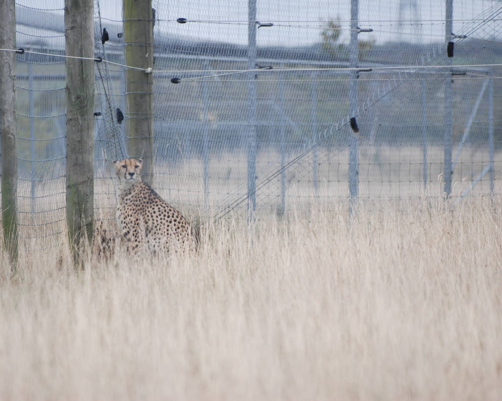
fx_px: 6031
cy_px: 200
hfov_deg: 4.8
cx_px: 219
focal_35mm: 406
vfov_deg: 3.8
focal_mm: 240
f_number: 5.3
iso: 400
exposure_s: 1/400
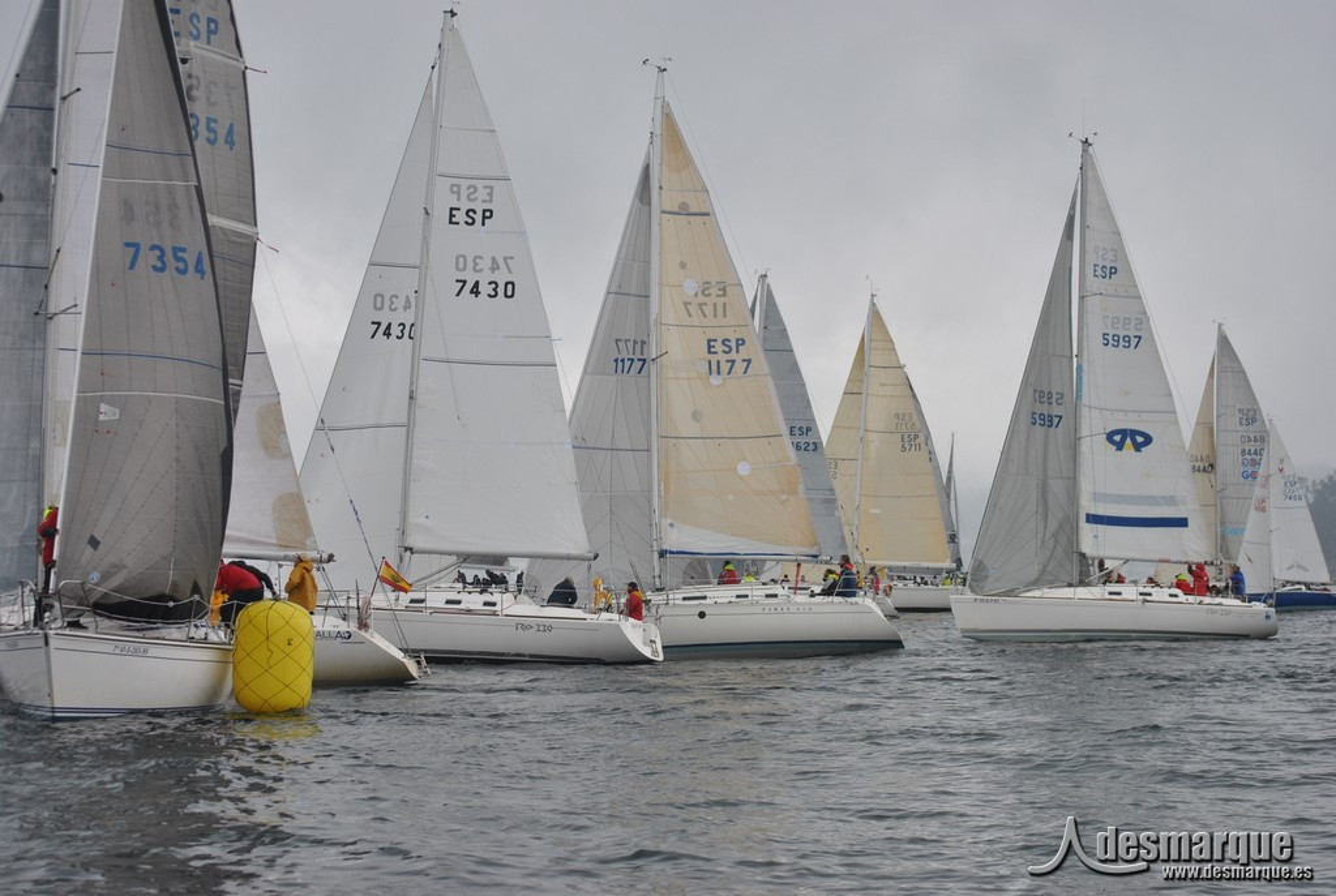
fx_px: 3067
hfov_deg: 24.6
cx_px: 668
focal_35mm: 82
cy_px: 448
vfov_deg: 16.6
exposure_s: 1/125
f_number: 5.6
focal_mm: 55
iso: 140
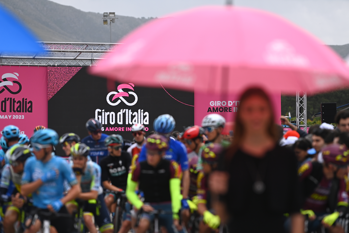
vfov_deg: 6.9
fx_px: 1939
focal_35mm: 200
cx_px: 174
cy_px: 116
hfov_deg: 10.3
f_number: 4
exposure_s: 1/2500
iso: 400
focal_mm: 200
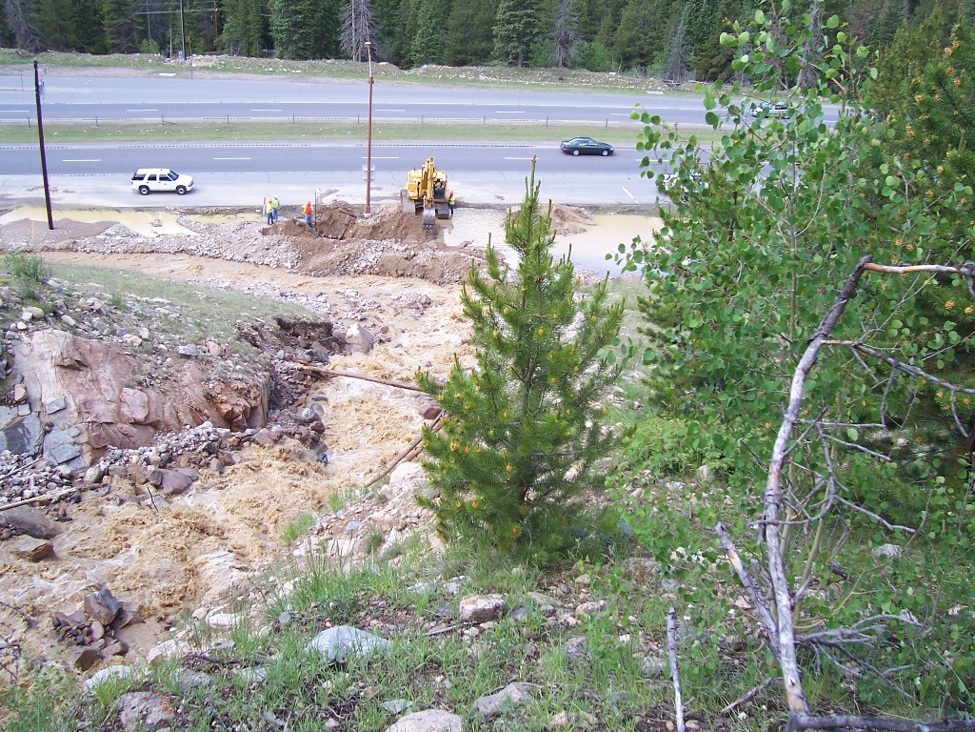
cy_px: 366
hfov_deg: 54.0
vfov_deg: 41.8
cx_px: 488
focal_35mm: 34
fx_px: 958
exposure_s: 1/180
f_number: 2.7
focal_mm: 5.6
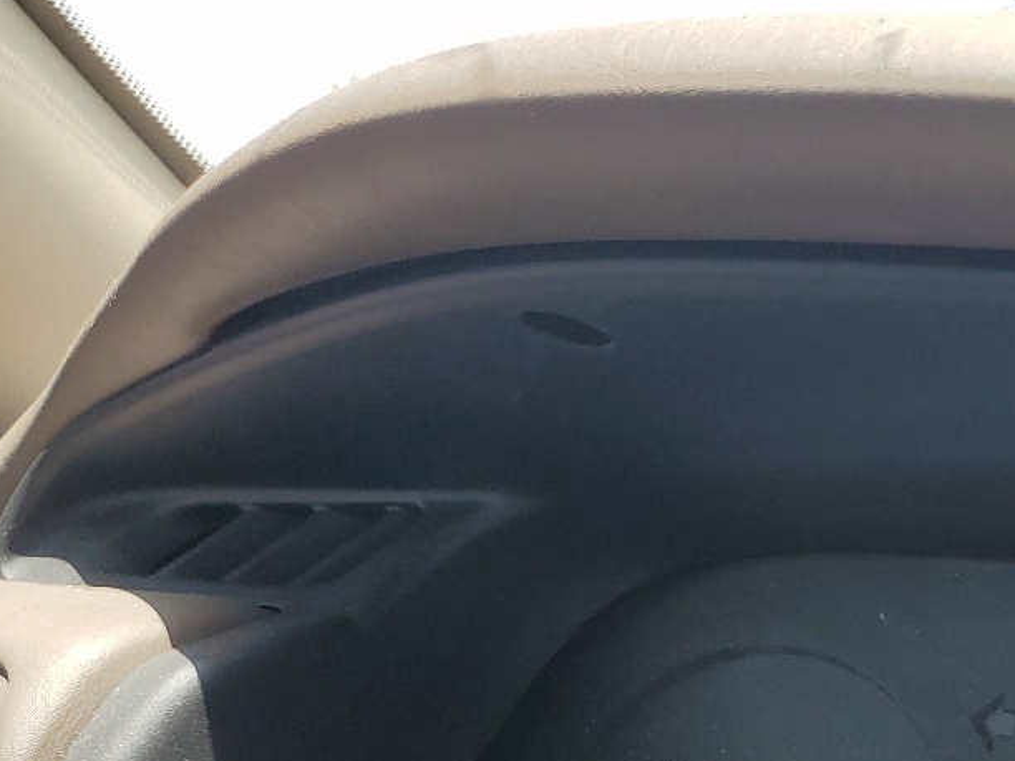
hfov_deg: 25.0
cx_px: 1300
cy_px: 852
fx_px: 1994
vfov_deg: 20.5
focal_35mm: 68
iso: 50
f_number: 1.5
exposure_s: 1/625
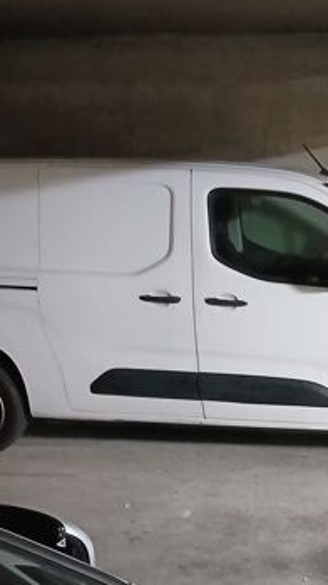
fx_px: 805
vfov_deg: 38.9
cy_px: 437
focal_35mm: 52
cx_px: 221
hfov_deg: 22.9
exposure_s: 1/16.7
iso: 1600
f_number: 1.8
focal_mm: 3.98
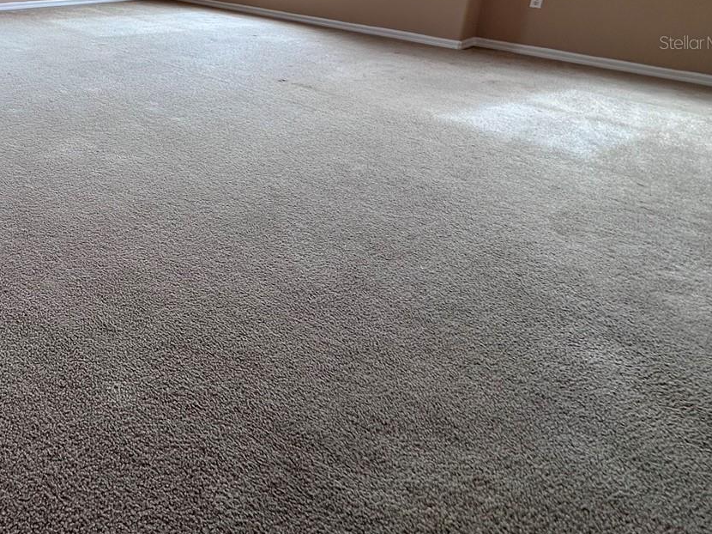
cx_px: 54
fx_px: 555
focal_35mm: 27
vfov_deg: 45.8
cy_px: 42
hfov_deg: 55.4
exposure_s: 1/120
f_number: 2.2
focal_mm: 2.22
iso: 50
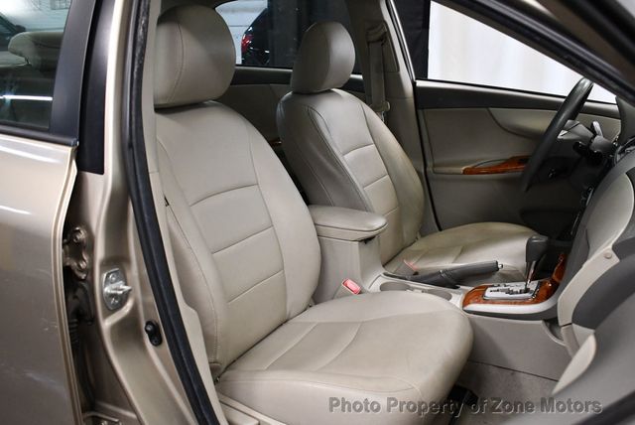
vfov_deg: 36.9
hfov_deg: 53.1
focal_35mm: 36
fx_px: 636
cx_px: 318
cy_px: 212
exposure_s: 1/125
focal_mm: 18
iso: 1800
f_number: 3.5
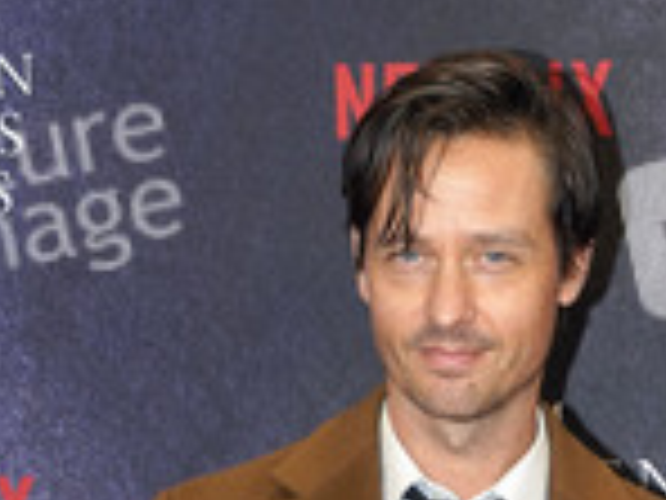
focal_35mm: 161
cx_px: 441
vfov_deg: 8.8
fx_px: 3098
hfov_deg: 12.3
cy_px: 887
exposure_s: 1/160
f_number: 5.6
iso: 640
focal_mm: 62
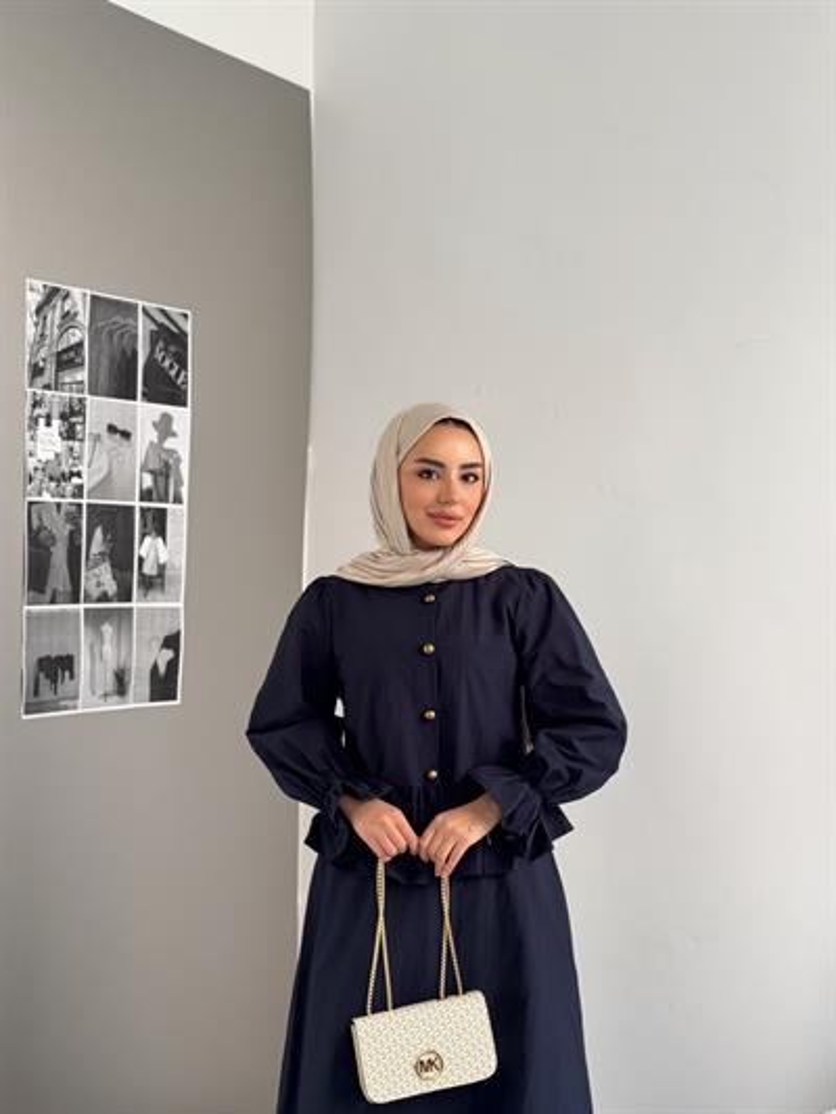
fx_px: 1545
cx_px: 418
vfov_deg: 39.6
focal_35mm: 48
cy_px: 557
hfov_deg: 30.3
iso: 125
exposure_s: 1/60
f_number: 1.78
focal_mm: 6.76
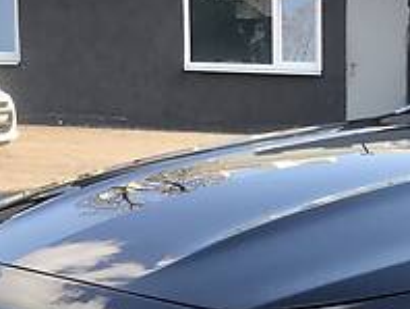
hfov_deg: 16.5
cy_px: 344
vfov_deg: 12.9
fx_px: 1340
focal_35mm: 113
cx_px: 526
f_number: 1.8
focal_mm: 4
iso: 25
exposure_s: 1/499
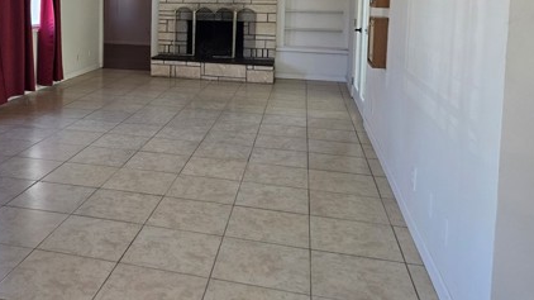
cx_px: 144
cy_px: 38
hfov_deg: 50.9
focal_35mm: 38
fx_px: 538
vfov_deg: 30.0
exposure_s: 1/120
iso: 160
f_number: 1.7
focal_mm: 6.3
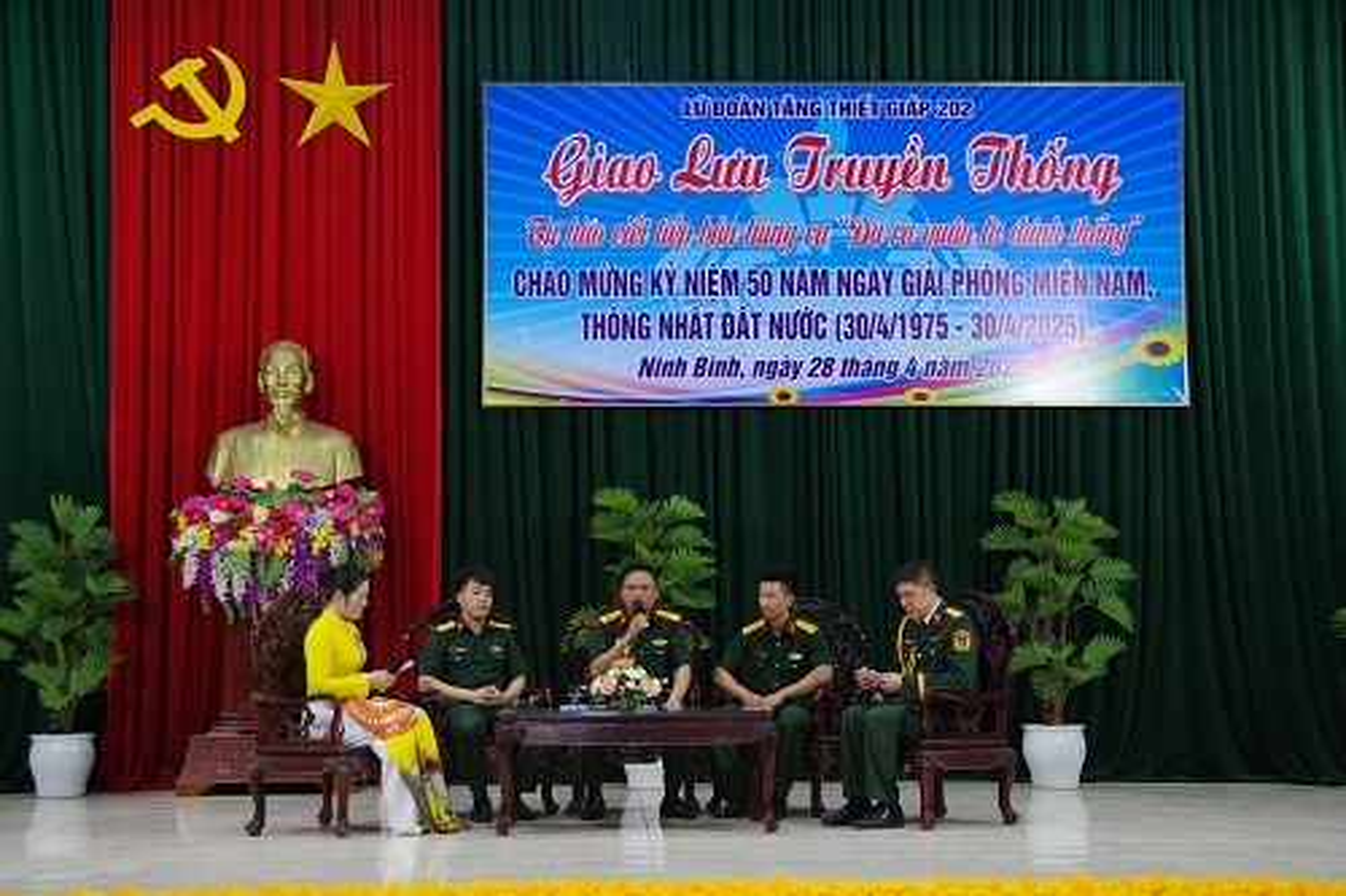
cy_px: 448
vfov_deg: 25.0
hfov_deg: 36.9
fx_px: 2018
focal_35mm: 54
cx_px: 673
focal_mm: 36
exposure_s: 1/25
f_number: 4.5
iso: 800
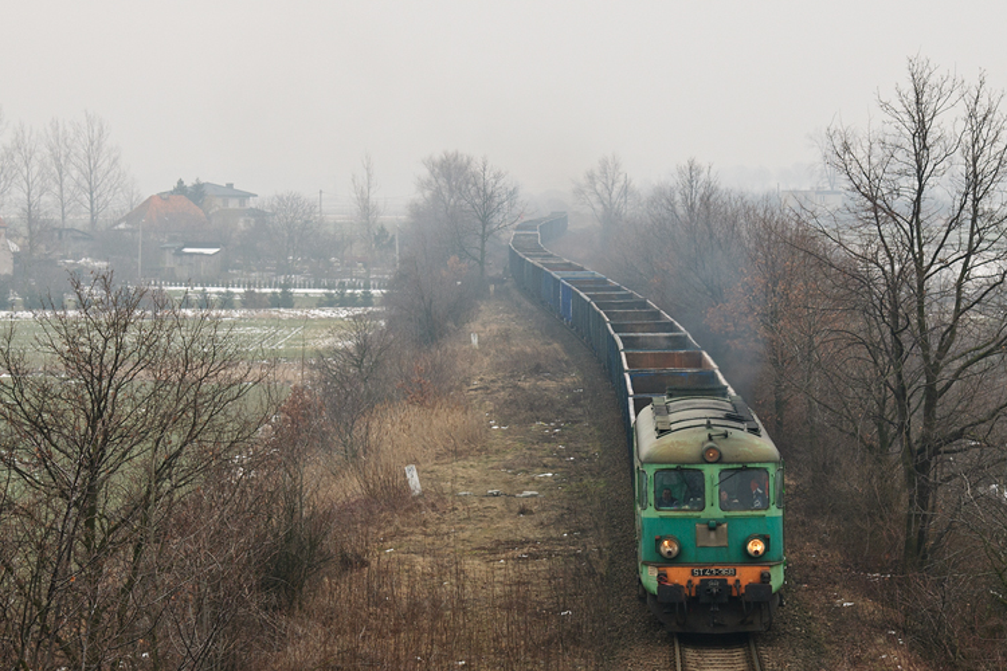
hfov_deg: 16.1
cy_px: 331
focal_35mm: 127
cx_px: 499
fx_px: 3552
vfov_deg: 10.8
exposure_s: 1/200
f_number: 5.6
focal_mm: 62
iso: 200
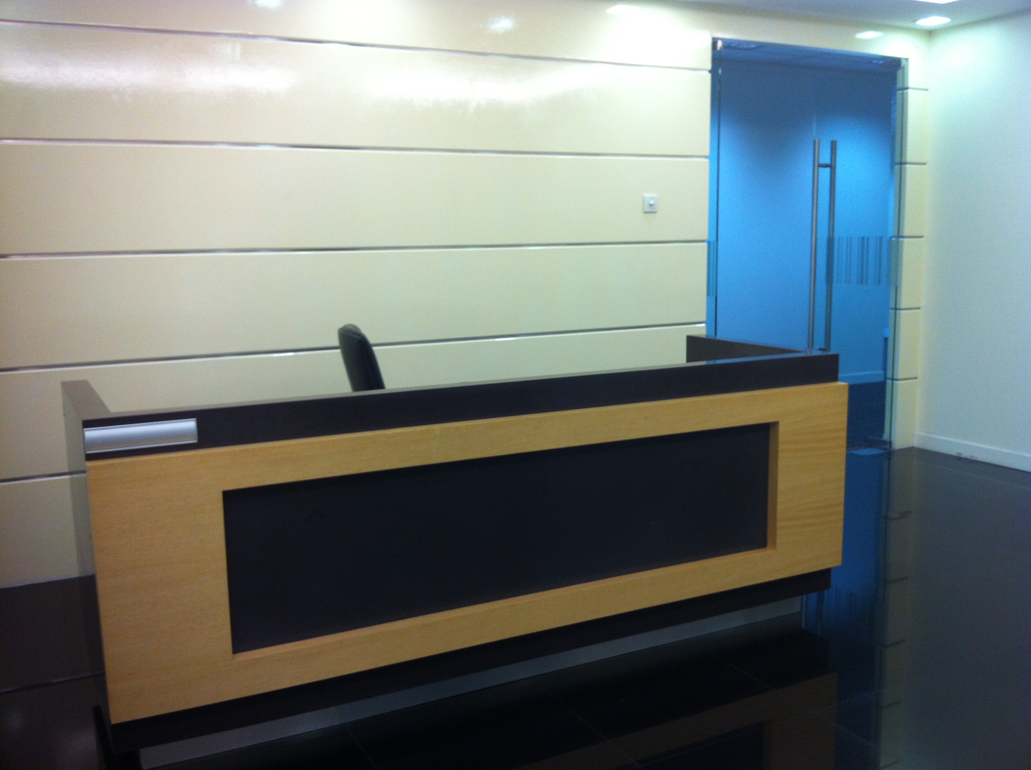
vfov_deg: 40.6
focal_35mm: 35
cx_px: 516
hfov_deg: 52.7
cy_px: 385
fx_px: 1041
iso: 80
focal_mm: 3.85
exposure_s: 1/17
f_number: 2.8
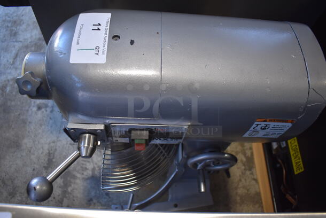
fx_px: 272
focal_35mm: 30
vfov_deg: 43.7
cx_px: 163
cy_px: 109
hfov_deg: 61.9
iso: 800
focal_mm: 20
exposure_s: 1/125
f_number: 3.5
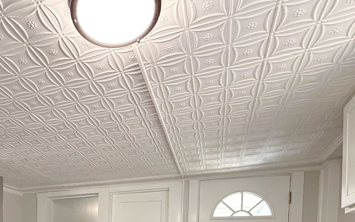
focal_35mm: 31
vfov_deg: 32.9
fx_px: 300
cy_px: 270
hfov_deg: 59.0
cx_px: 103
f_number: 2.2
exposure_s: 1/120
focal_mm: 2.22
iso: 500
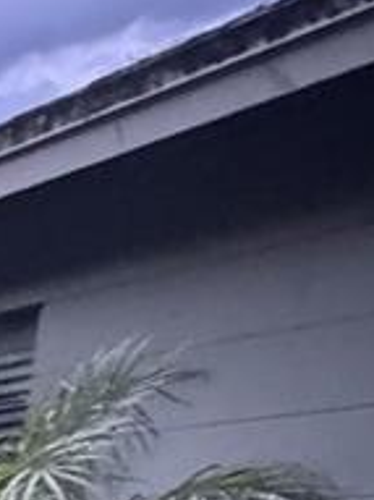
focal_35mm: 88
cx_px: -677
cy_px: 916
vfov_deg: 17.7
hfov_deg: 11.5
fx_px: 1269
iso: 1600
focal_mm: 2.22
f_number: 2.2
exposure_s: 1/30
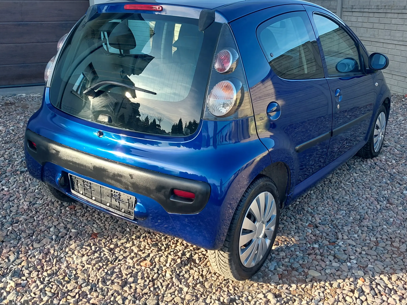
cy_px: 122
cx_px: 221
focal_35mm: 40
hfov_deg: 46.7
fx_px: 470
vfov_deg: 35.8
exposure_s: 1/119
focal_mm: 4.6
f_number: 1.8
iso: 20
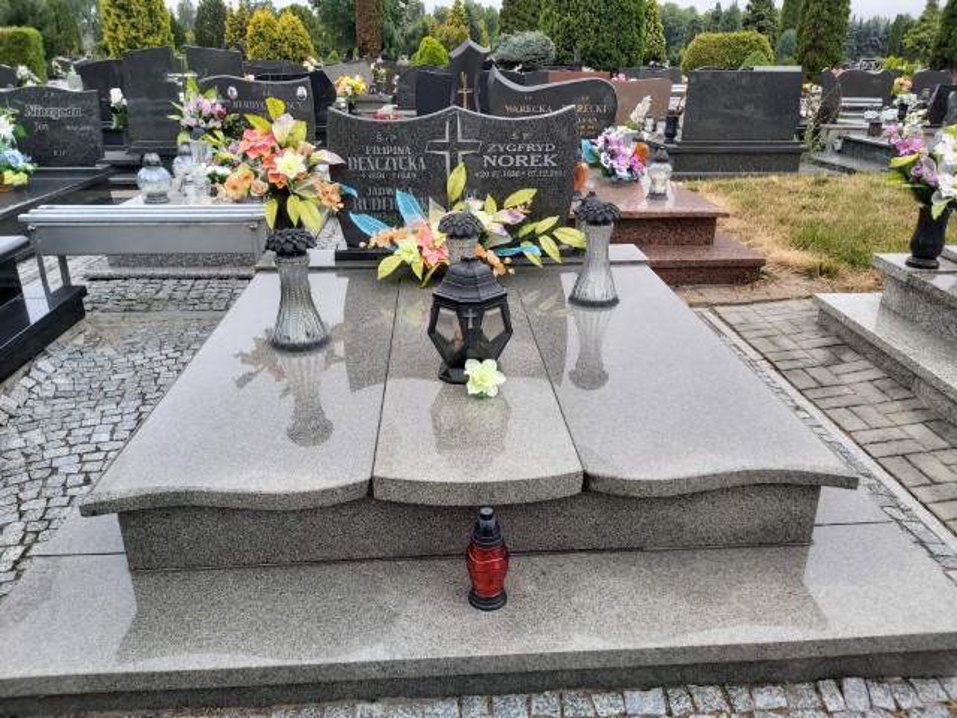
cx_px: 478
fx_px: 719
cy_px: 359
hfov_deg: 67.3
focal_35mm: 26
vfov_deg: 53.1
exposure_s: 1/738
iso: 64
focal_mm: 3.92
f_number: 1.7
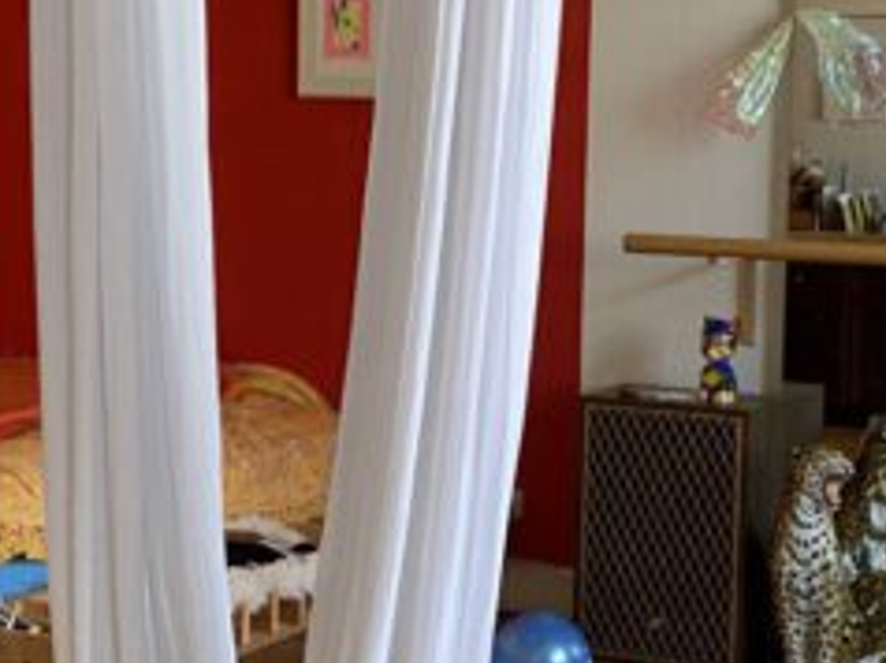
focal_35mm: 84
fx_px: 2148
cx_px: 525
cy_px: 291
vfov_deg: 17.5
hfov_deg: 23.3
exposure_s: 1/60
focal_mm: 4.25
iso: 160
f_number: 1.8
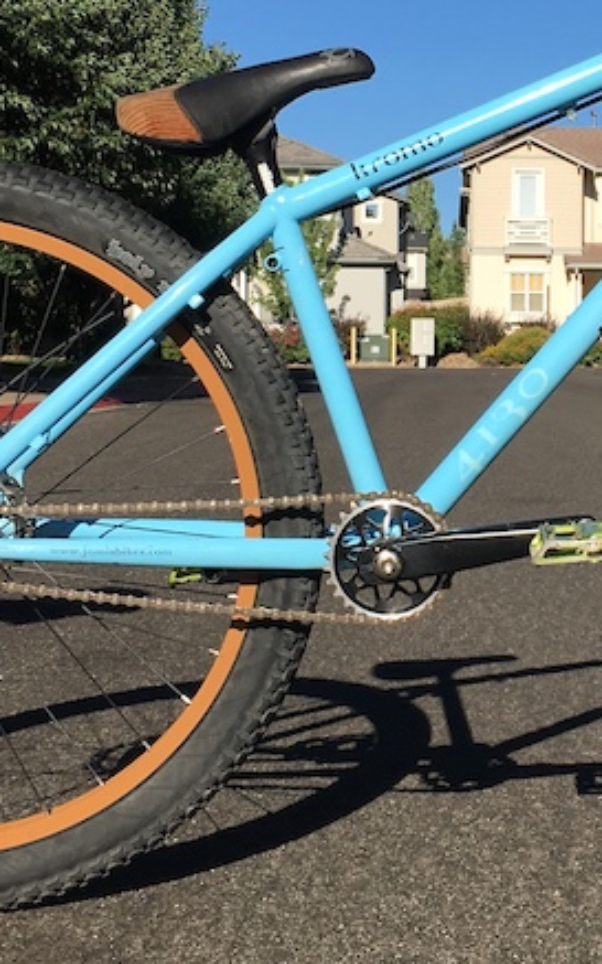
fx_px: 1891
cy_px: 329
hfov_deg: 17.7
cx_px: 569
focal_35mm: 72
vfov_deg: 28.4
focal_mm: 4.15
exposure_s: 1/1876
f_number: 2.2
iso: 25
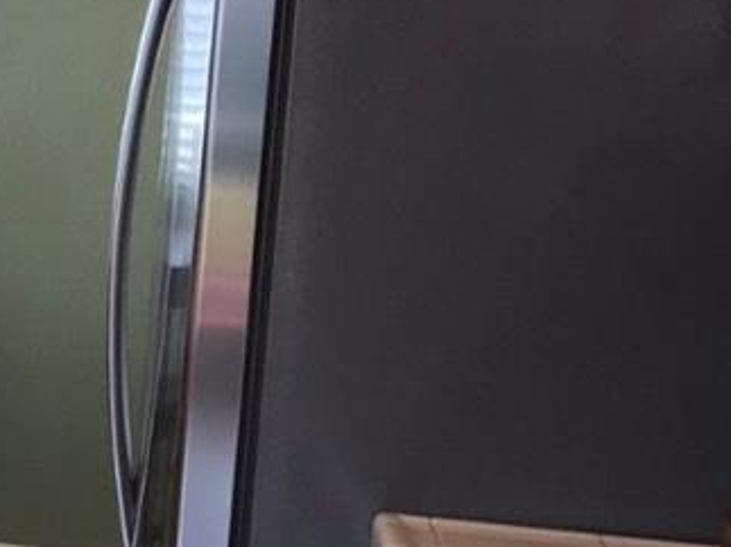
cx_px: -812
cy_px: 224
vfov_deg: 11.4
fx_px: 2744
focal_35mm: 130
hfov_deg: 12.9
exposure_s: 1/60
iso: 25
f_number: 1.8
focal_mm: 3.99
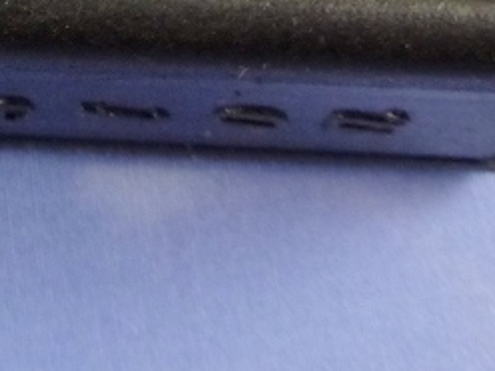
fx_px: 1444
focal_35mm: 101
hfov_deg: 18.2
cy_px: -195
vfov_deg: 13.7
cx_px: -136
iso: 250
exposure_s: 1/60
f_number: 2.8
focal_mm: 4.5
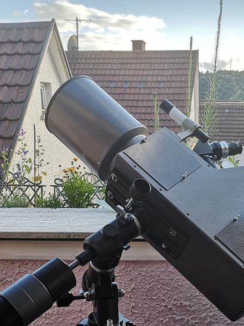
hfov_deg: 30.8
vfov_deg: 38.8
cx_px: 148
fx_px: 442
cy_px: 263
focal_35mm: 47
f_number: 1.8
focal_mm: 3.95
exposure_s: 1/191
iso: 50
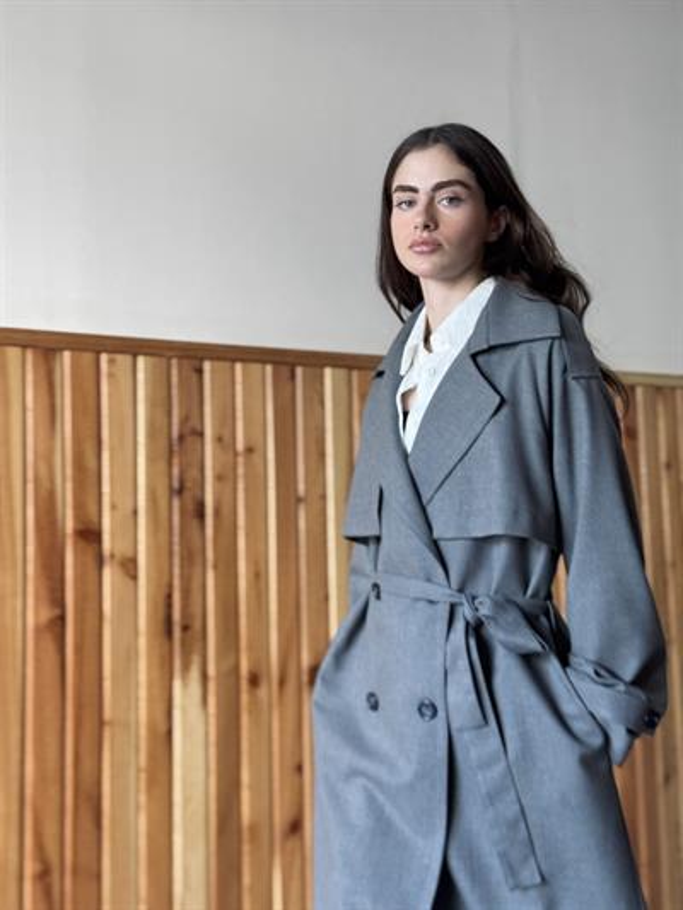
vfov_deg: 39.6
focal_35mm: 48
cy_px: 455
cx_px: 342
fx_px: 1262
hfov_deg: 30.3
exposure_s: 1/60
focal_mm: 6.76
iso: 250
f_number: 1.78
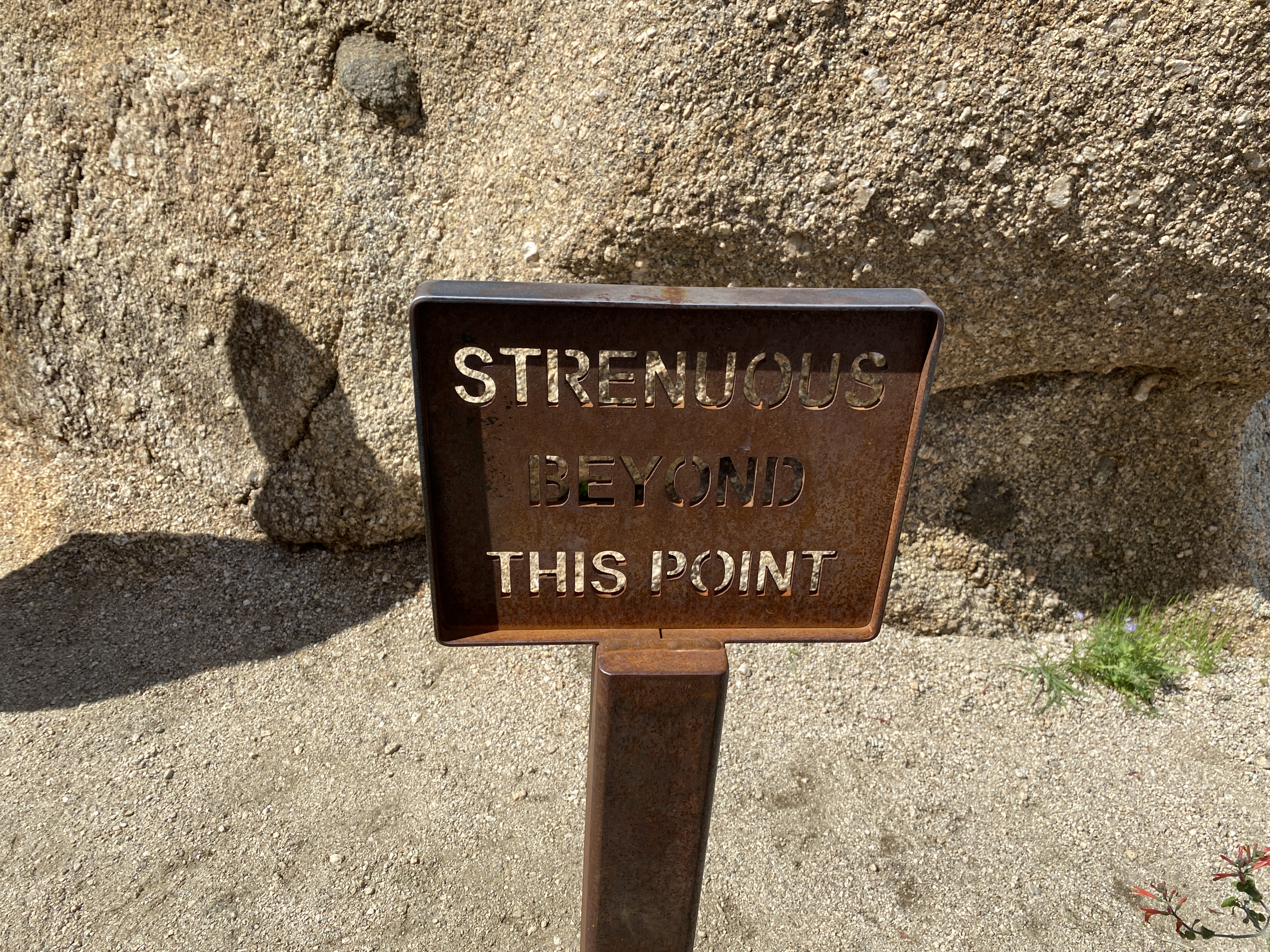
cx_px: 635
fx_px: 954
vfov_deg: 53.1
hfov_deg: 67.3
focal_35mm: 26
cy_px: 476
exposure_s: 1/1147
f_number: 1.8
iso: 32
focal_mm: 4.25
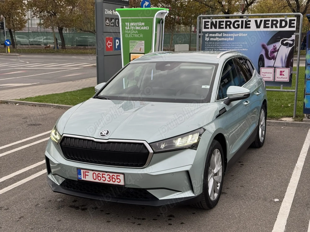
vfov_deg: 30.3
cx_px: 155
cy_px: 116
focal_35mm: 48
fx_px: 430
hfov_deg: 39.7
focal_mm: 6.76
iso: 64
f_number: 1.78
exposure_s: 1/173
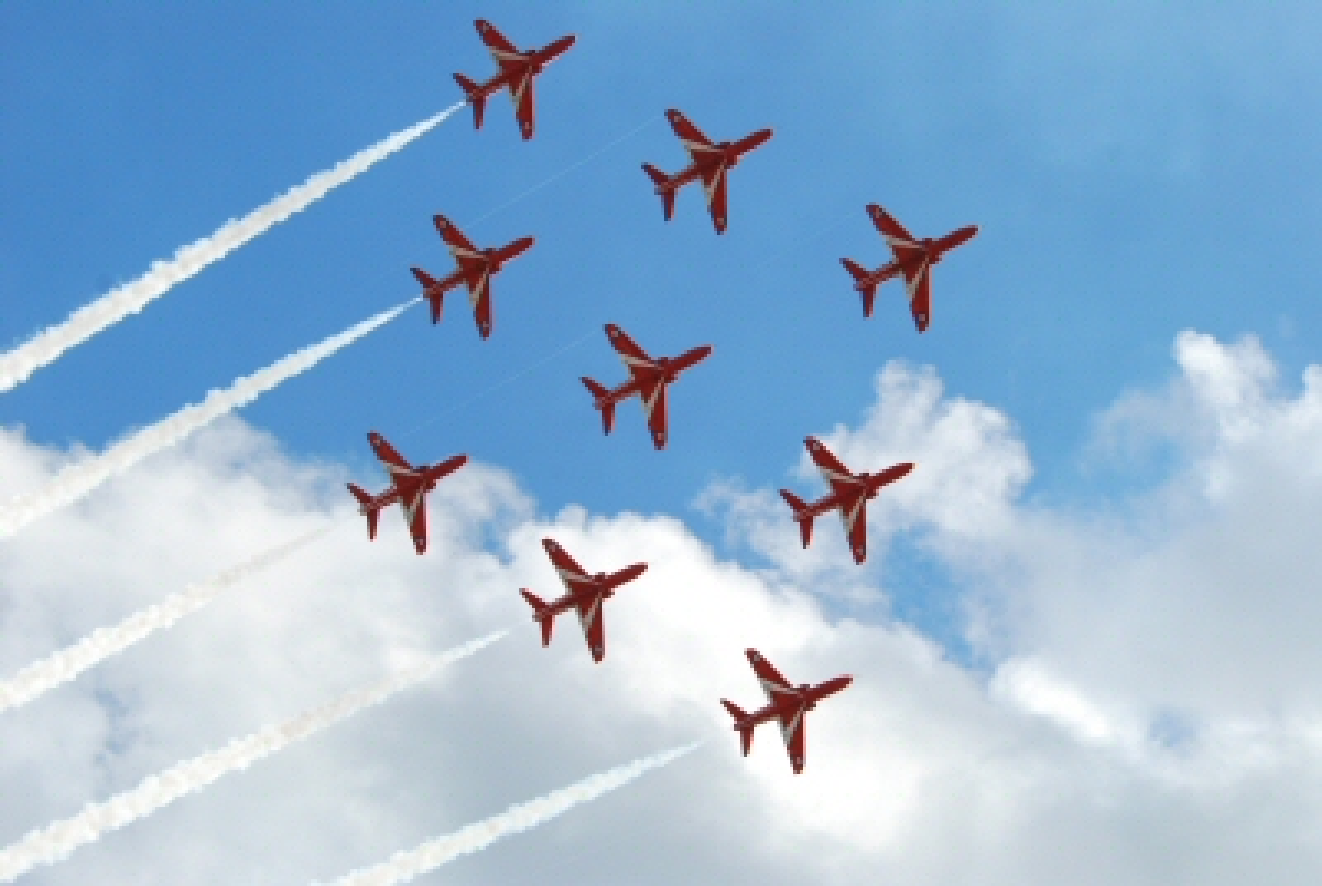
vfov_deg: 11.5
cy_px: 443
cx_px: 661
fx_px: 4413
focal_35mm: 120
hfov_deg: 17.0
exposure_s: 1/750
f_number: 9.5
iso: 400
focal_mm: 80
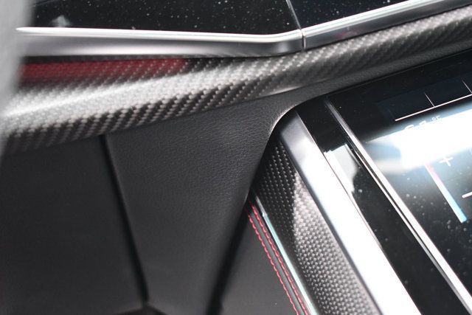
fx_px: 669
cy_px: 158
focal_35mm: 51
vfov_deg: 26.5
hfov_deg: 38.9
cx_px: 236
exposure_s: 1/80
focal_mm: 34
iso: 3200
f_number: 4.5
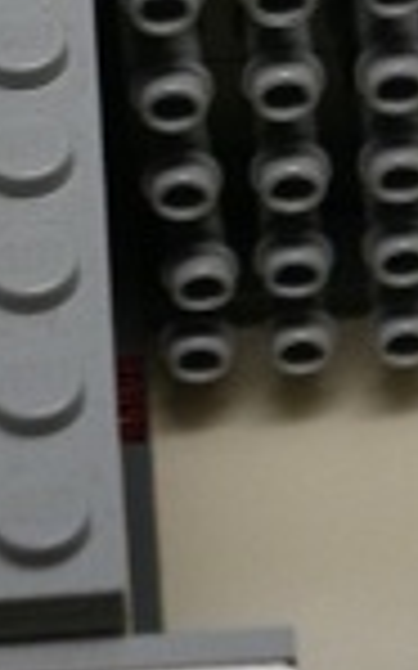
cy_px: -148
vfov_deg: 11.6
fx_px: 3229
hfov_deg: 7.4
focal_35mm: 177
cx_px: 18
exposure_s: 1/50
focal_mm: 5.6
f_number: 2.9
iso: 80
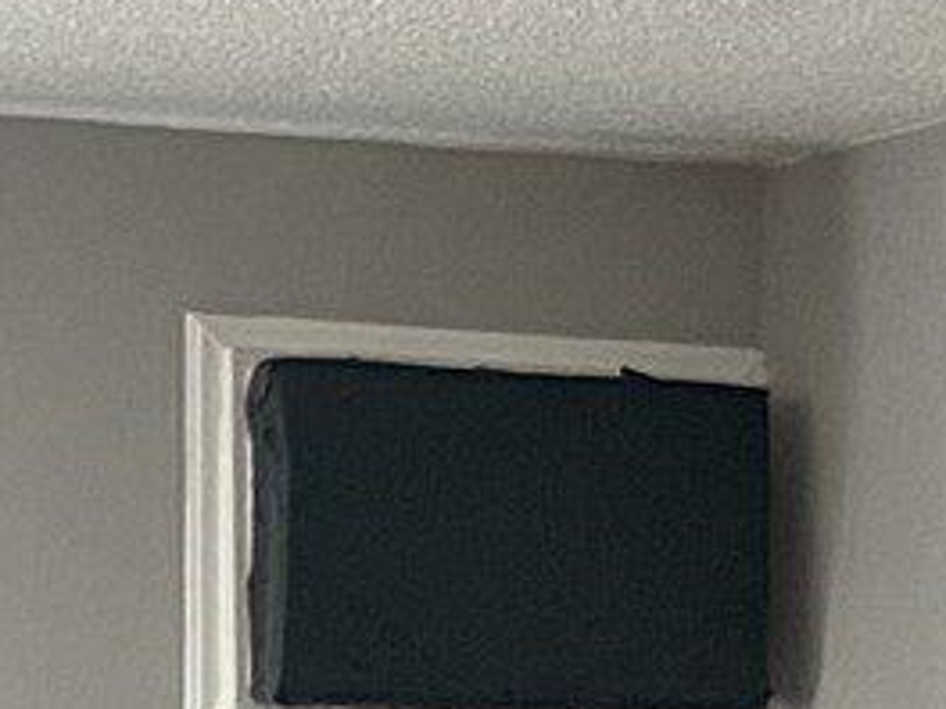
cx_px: 222
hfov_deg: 9.8
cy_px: 1898
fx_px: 5520
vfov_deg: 6.8
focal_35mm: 202
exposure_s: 1/60
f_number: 1.8
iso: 400
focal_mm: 4.25
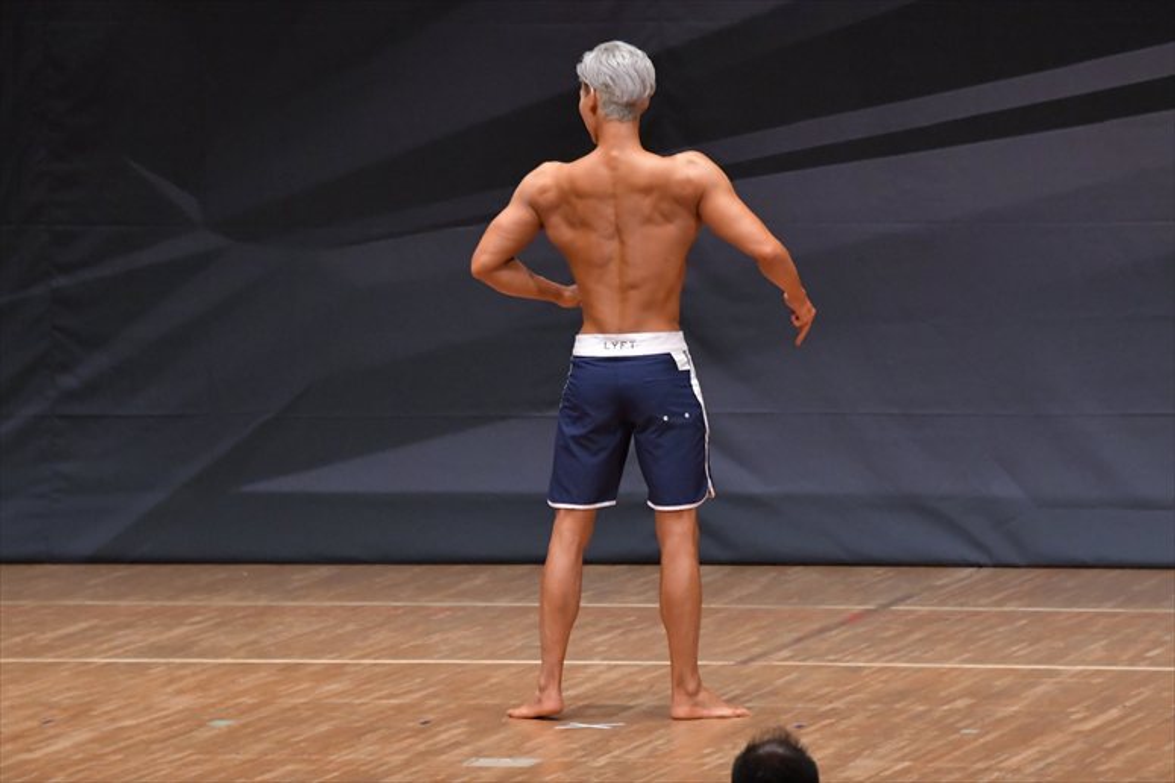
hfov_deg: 7.2
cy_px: 392
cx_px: 588
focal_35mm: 285
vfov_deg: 4.8
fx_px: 9298
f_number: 5.6
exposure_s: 1/400
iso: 6400
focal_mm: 190
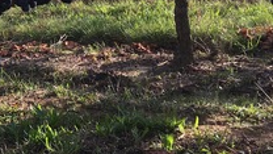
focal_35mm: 91
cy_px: 0
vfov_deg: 13.1
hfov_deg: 20.5
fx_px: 659
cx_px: -119
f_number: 2.2
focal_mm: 4.15
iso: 25
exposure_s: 1/527
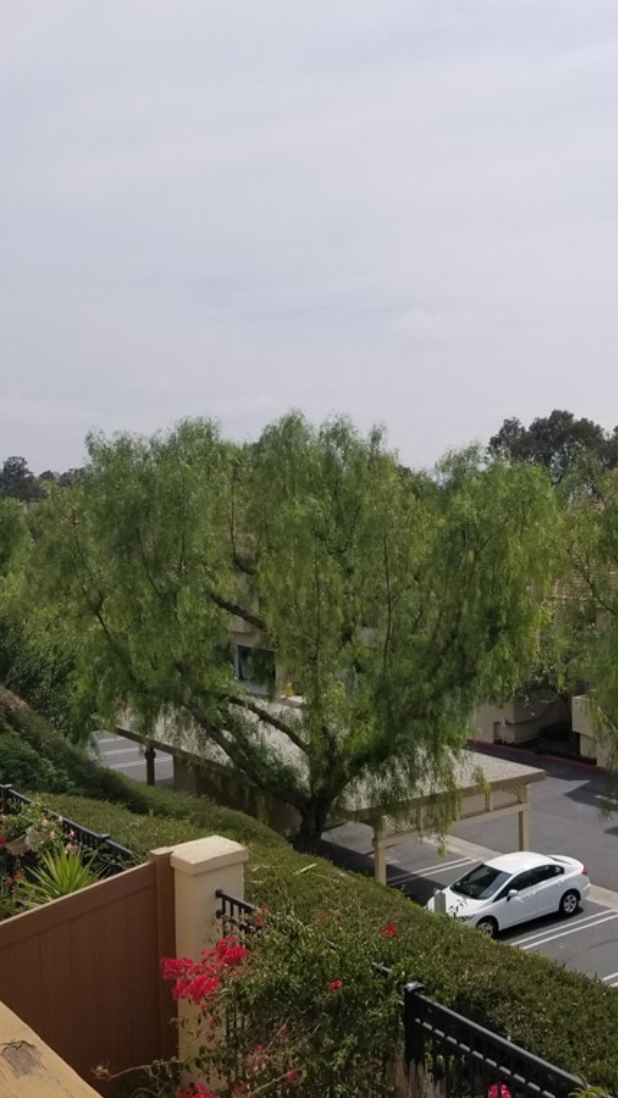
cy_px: 548
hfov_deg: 29.8
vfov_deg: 52.8
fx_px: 1107
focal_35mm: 38
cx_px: 565
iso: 50
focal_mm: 4.25
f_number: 1.7
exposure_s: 1/4976
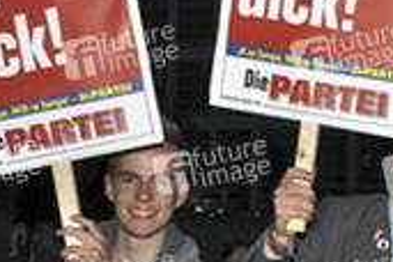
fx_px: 1725
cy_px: 110
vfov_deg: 8.7
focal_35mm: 158
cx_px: 380
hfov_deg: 12.9
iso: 400
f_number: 6.3
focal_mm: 40
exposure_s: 1/160
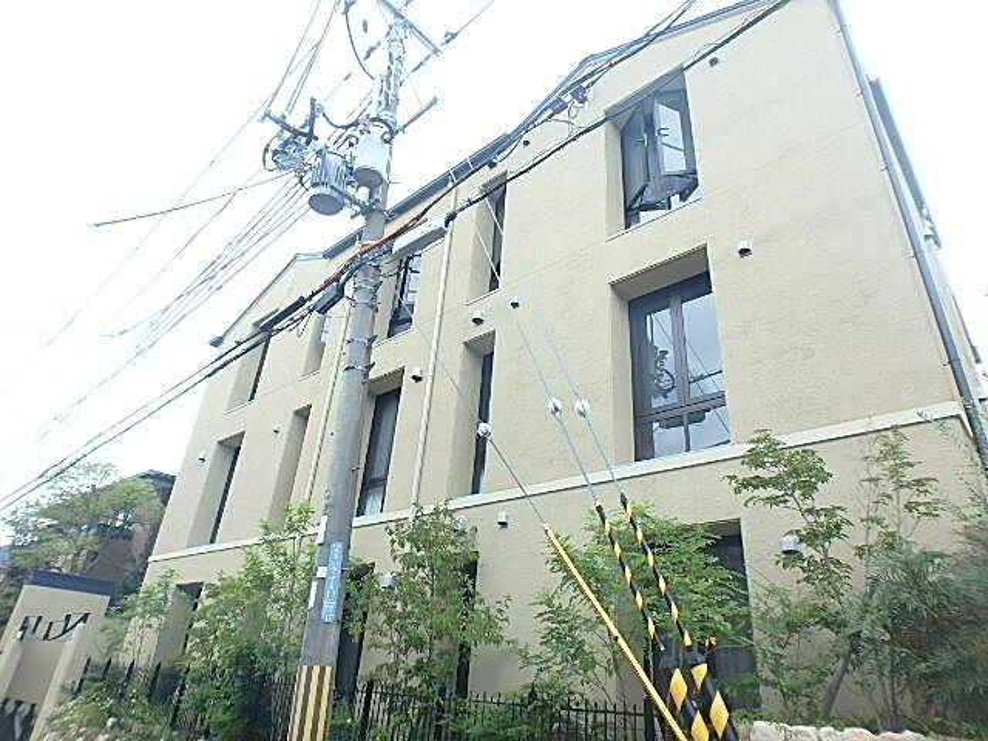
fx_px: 599
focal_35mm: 21
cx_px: 494
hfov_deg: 79.0
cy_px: 370
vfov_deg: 63.4
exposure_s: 1/160
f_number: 3.5
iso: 125
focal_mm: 3.7
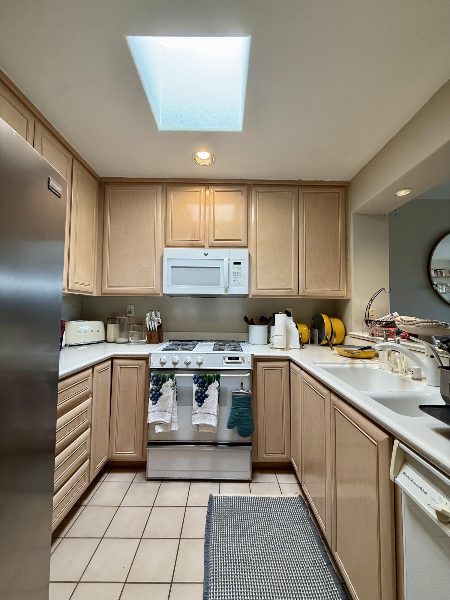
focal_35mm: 14
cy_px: 300
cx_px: 225
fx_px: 243
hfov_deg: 85.7
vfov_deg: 102.1
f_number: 2.2
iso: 125
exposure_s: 1/120
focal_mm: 2.22
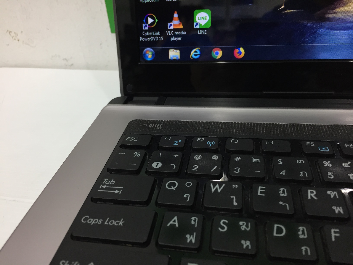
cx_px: 176
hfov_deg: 61.7
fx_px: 296
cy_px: 132
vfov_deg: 48.2
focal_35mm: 29
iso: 100
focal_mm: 4.15
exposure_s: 1/33
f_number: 2.2
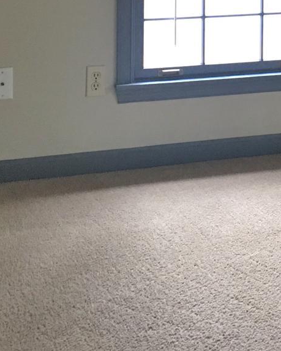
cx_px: 312
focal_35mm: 101
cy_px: -100
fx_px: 1050
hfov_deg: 14.9
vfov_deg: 17.8
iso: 100
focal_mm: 4.15
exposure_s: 1/10
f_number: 2.2
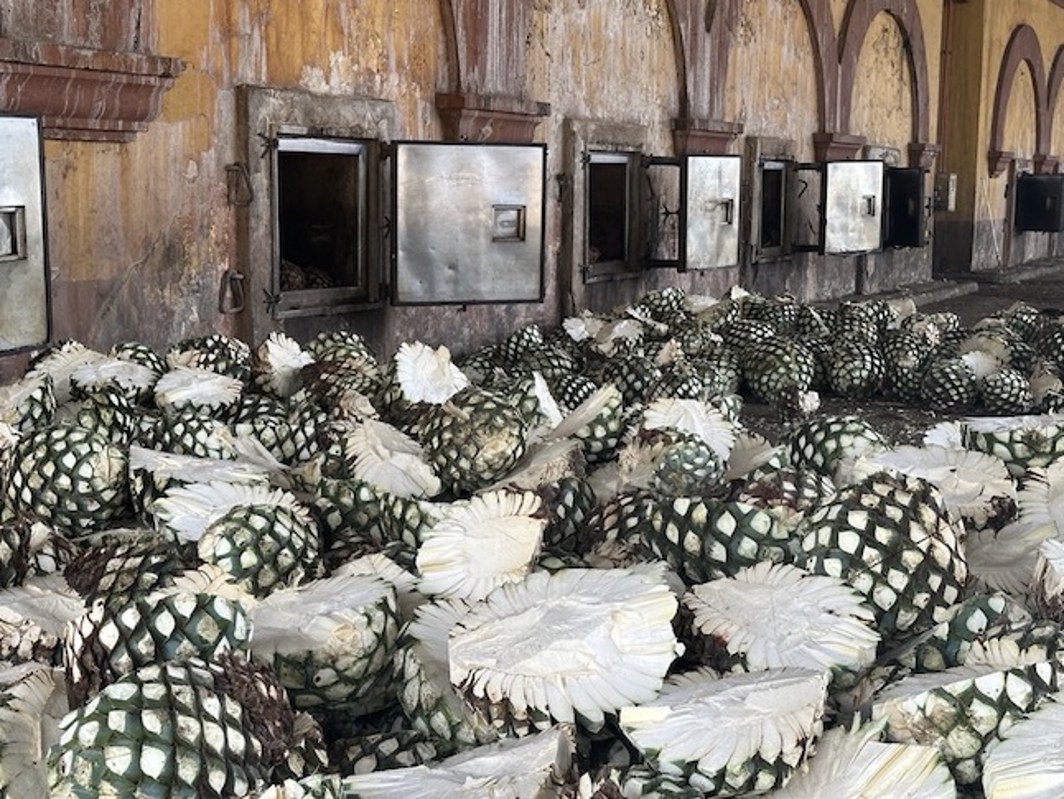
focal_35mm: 52
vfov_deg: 28.0
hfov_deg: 36.8
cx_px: 497
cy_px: 370
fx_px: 1599
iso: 64
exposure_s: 1/371
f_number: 1.78
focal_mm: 6.86
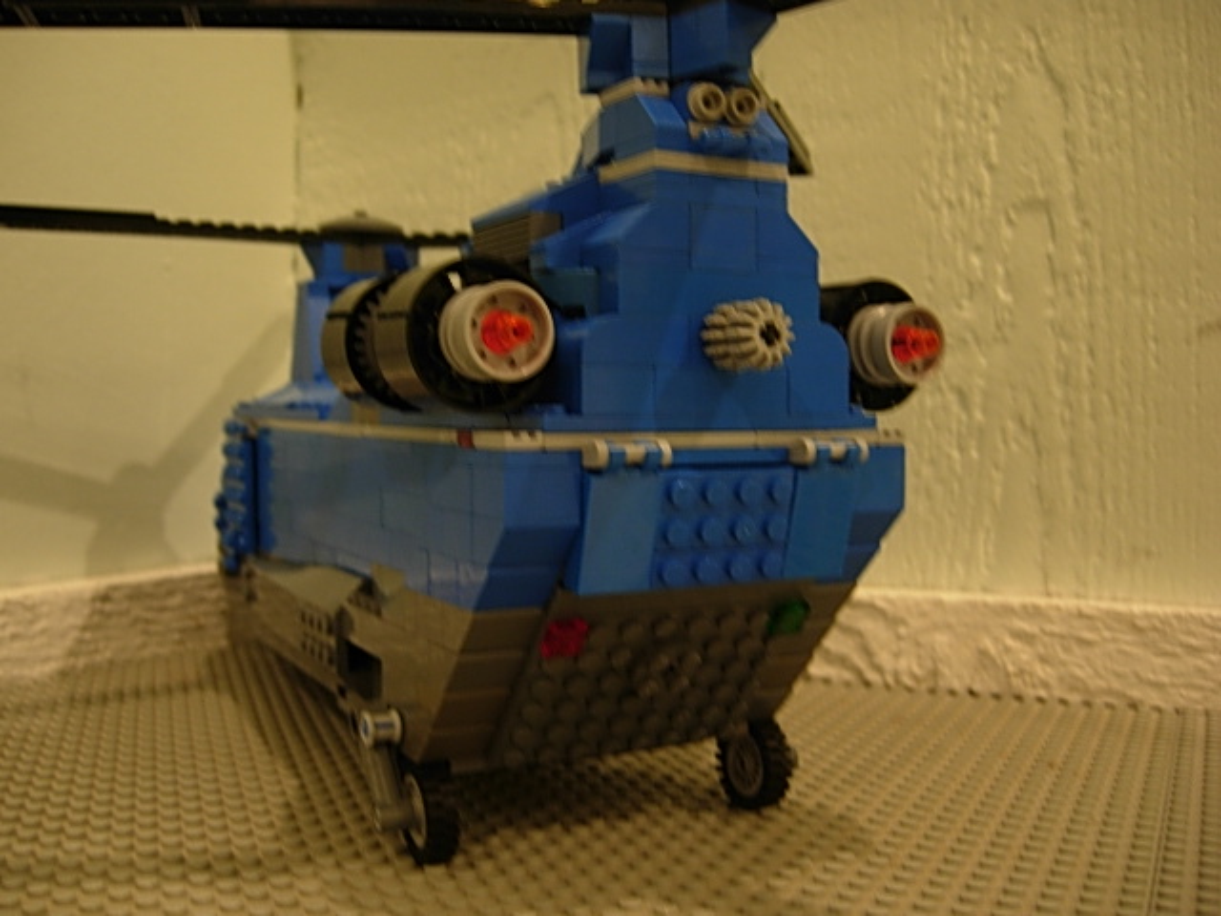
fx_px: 1270
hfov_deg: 51.4
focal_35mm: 36
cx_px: 610
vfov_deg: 39.7
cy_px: 458
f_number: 2.7
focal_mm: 7.5
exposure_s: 1/4
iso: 97
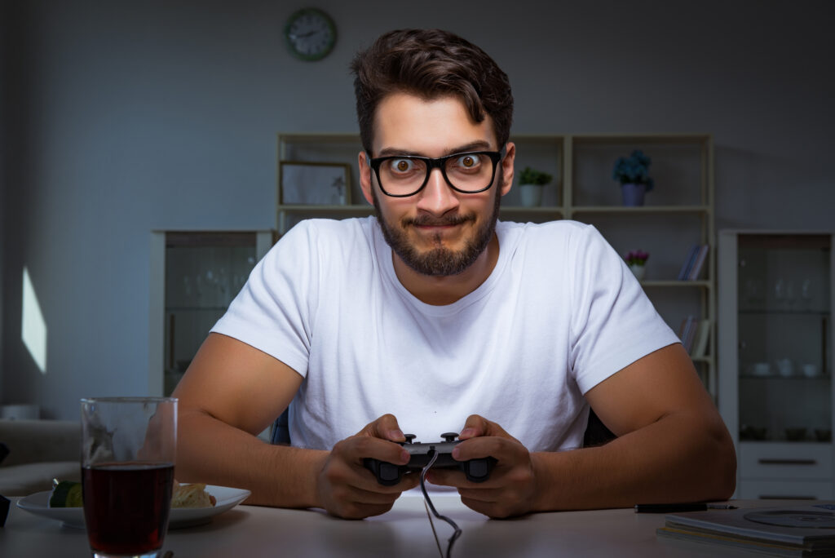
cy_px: 279
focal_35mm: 62
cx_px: 418
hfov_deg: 32.4
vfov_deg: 21.9
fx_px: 1439
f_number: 9
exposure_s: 1/125
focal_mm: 62
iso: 100
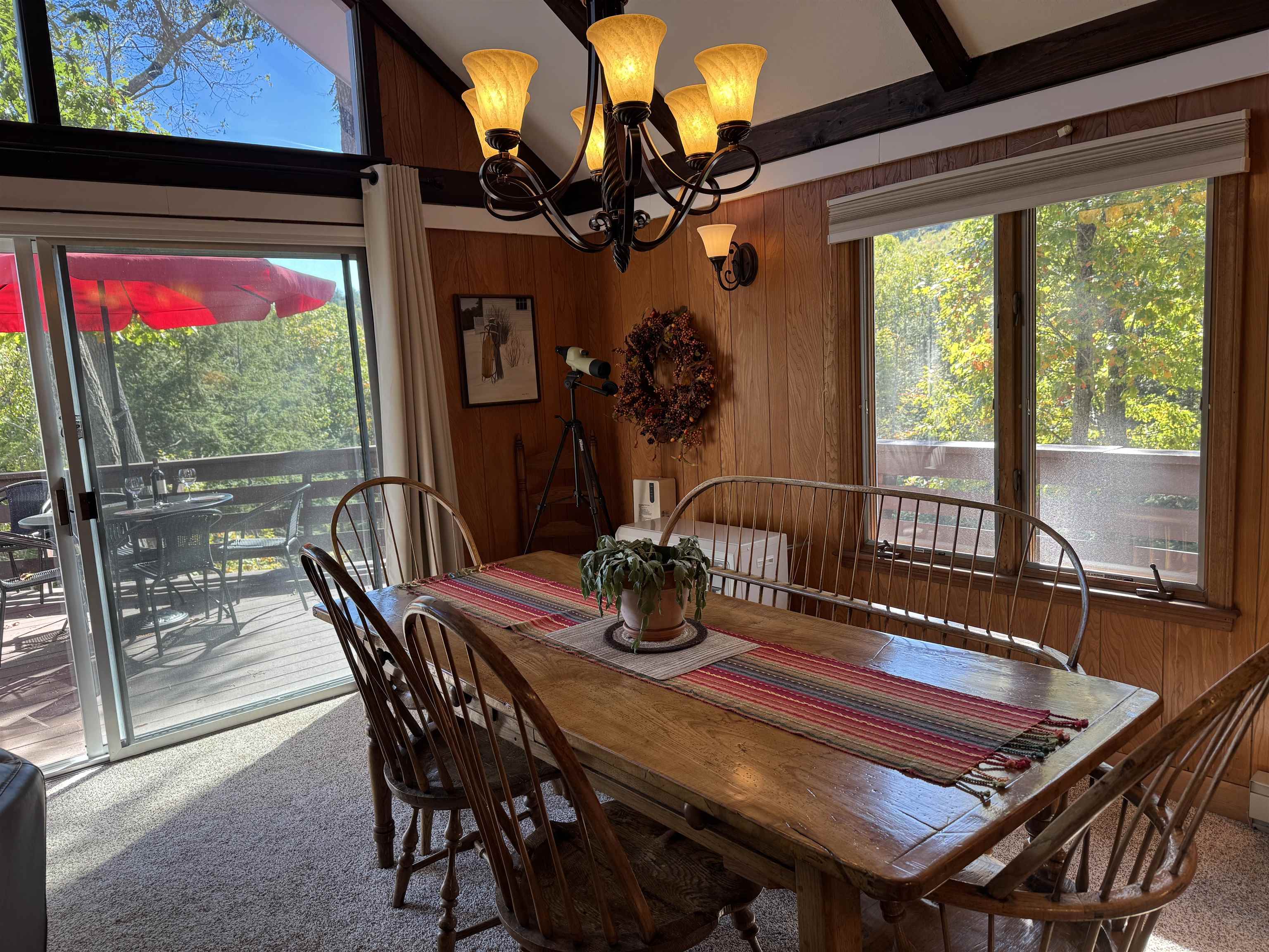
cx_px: 634
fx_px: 880
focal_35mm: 24
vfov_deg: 56.8
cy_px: 476
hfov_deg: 71.6
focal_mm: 6.76
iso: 80
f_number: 1.78
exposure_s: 1/120
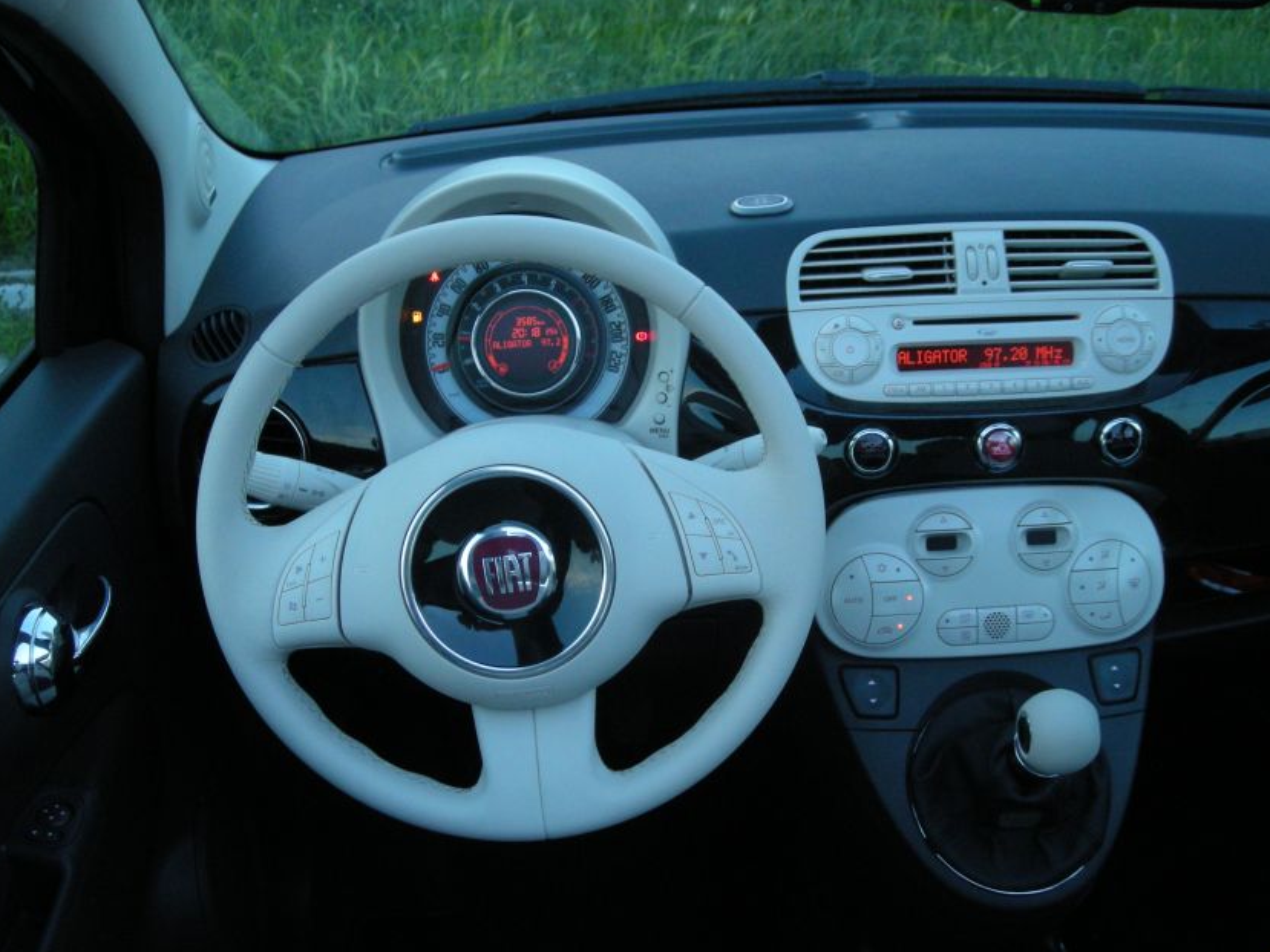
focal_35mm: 38
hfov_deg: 49.0
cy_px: 504
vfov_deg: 37.7
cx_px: 651
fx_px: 1394
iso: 223
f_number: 2.8
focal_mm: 5.7
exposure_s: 1/60
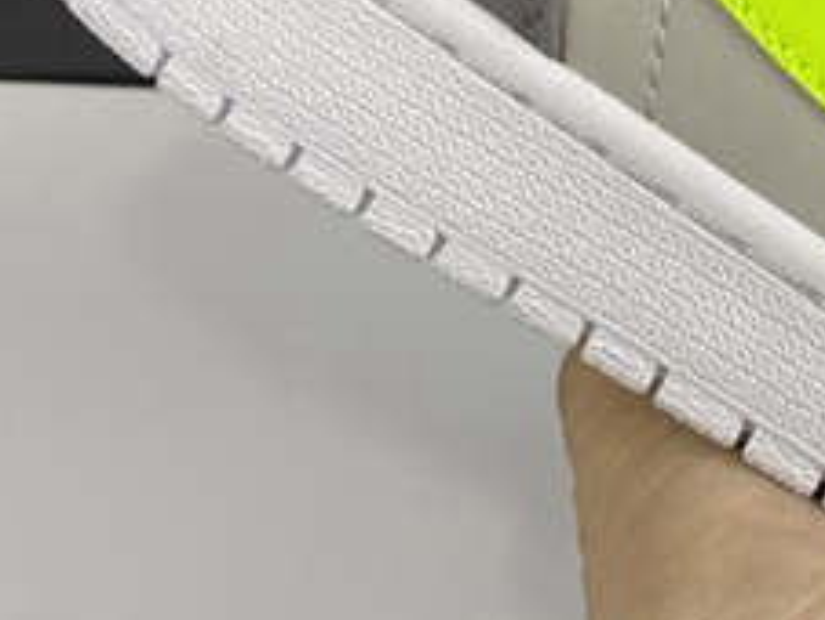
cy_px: -15
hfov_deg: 19.7
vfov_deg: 15.8
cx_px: 1044
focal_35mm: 92
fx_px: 2195
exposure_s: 1/100
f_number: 1.8
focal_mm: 4.25
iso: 64
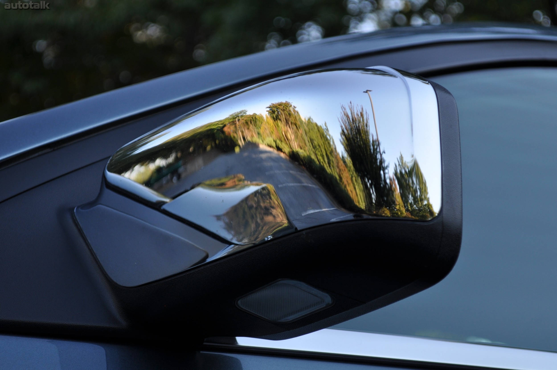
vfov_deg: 16.5
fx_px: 1275
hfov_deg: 24.6
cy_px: 185
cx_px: 278
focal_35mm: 82
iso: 200
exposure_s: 1/160
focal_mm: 55
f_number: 6.3
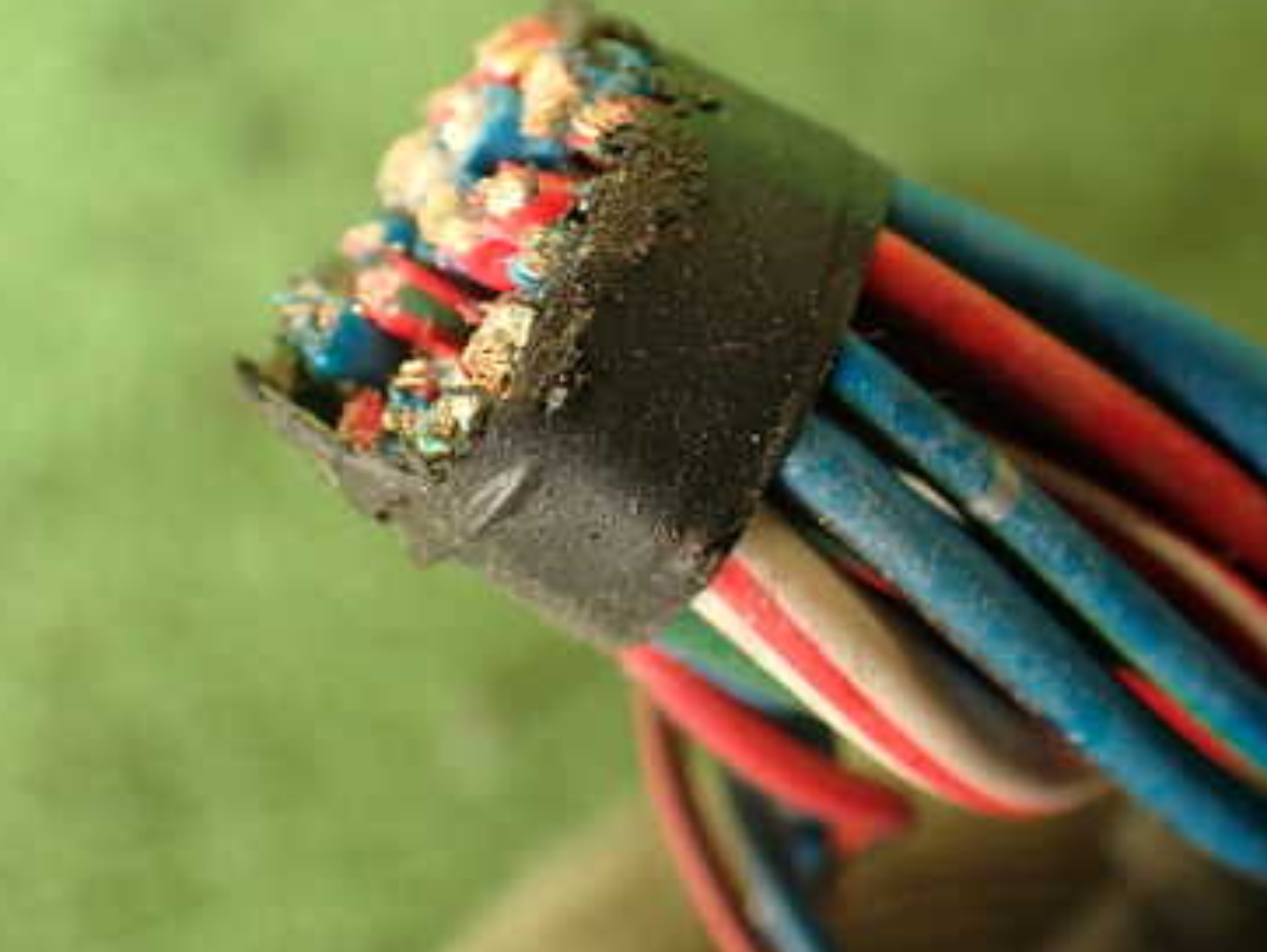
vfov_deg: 27.3
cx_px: 693
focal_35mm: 53
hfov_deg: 36.1
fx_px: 1941
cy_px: 266
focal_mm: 5.79
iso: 200
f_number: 2.4
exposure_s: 1/30
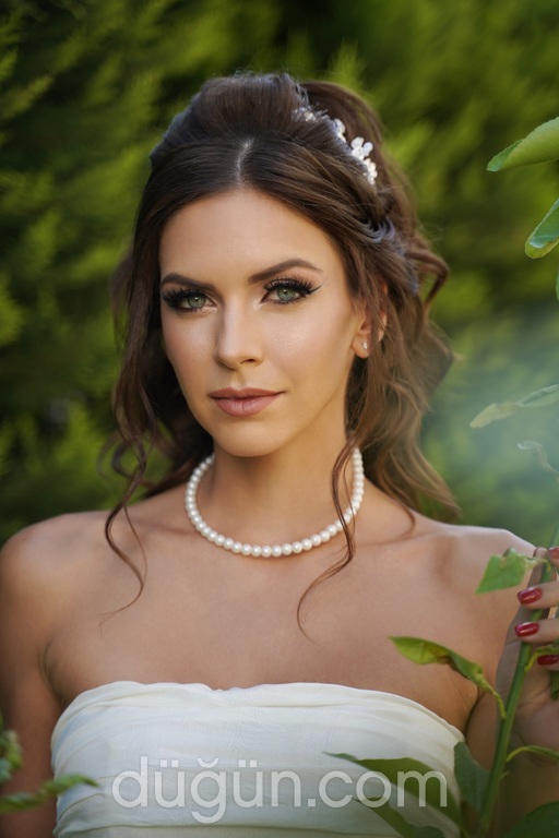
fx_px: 1747
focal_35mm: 75
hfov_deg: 18.2
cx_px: 280
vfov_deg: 27.0
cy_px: 419
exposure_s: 1/400
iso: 100
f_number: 2.8
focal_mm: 75
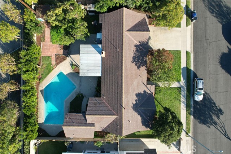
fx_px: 141
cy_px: 77
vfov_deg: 57.3
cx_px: 116
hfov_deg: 78.6
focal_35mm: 22
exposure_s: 1/640
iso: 100
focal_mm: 8.38
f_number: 2.8
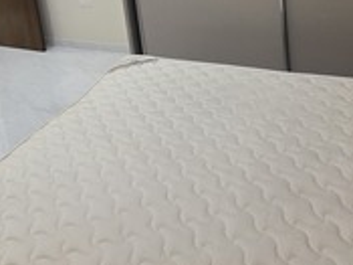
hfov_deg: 51.6
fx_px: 346
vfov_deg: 36.0
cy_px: -21
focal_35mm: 34
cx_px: 88
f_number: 1.9
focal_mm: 2.2
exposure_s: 1/100
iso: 200
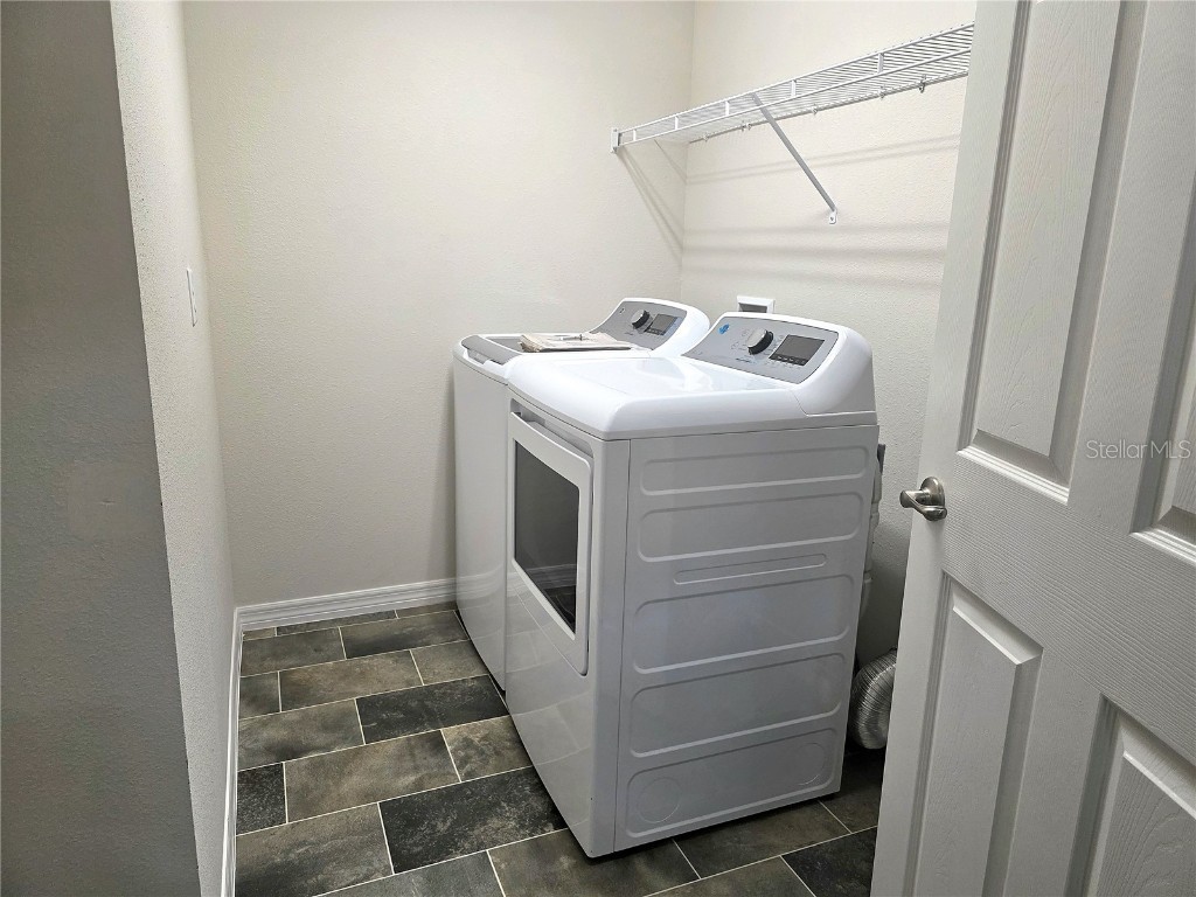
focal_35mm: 23
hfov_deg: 73.9
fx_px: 795
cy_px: 448
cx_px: 598
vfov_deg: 58.9
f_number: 1.7
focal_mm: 6.3
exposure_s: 1/120
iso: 125
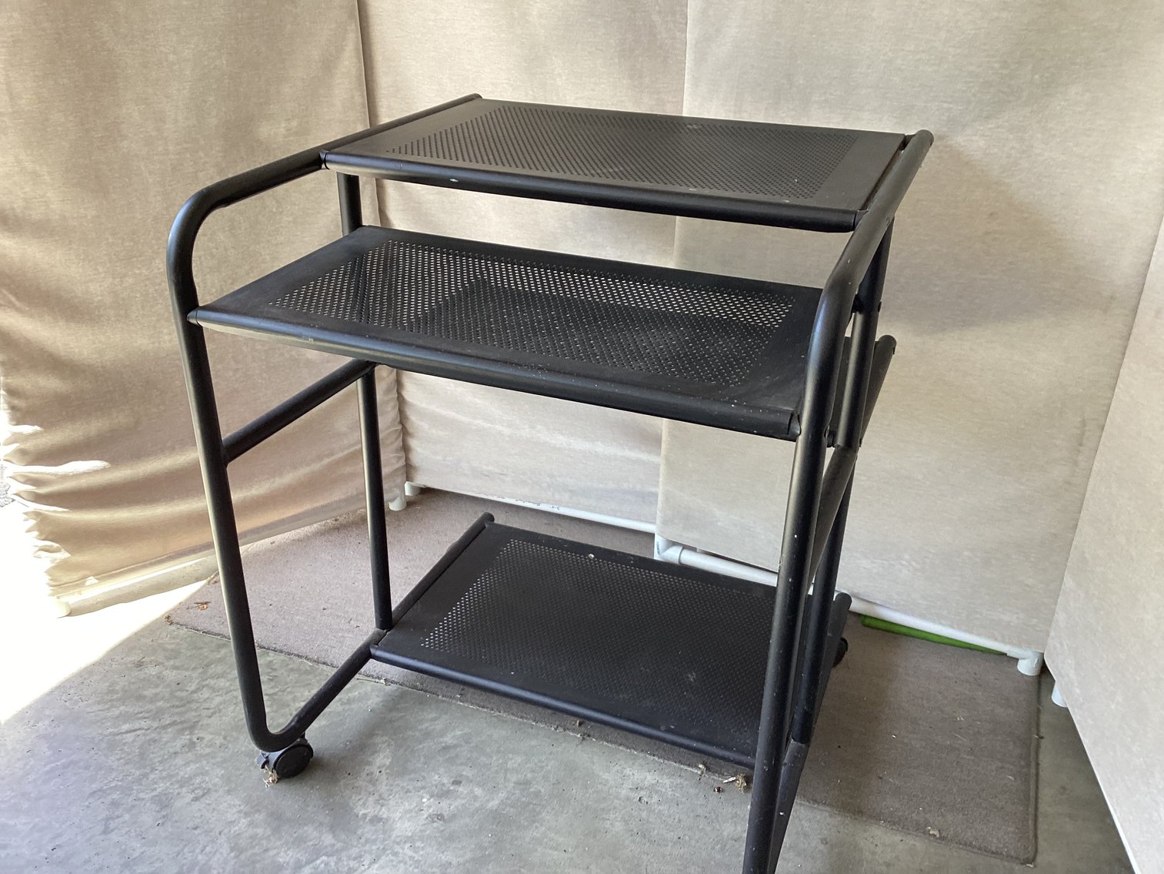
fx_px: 1042
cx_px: 582
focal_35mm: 31
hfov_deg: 58.3
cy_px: 437
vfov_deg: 45.4
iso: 64
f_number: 2.4
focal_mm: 3.3
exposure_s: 1/120
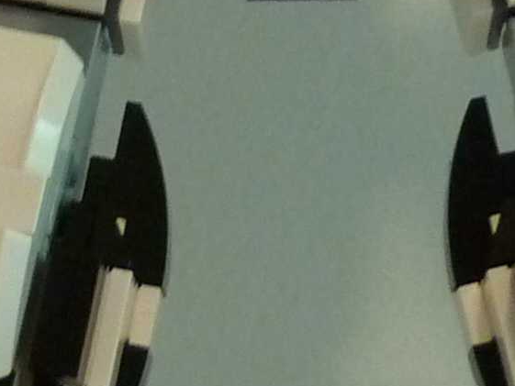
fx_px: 2857
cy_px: -106
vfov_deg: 7.7
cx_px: 179
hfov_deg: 10.3
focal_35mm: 192
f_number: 2.8
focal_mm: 5.5
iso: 400
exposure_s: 1/13
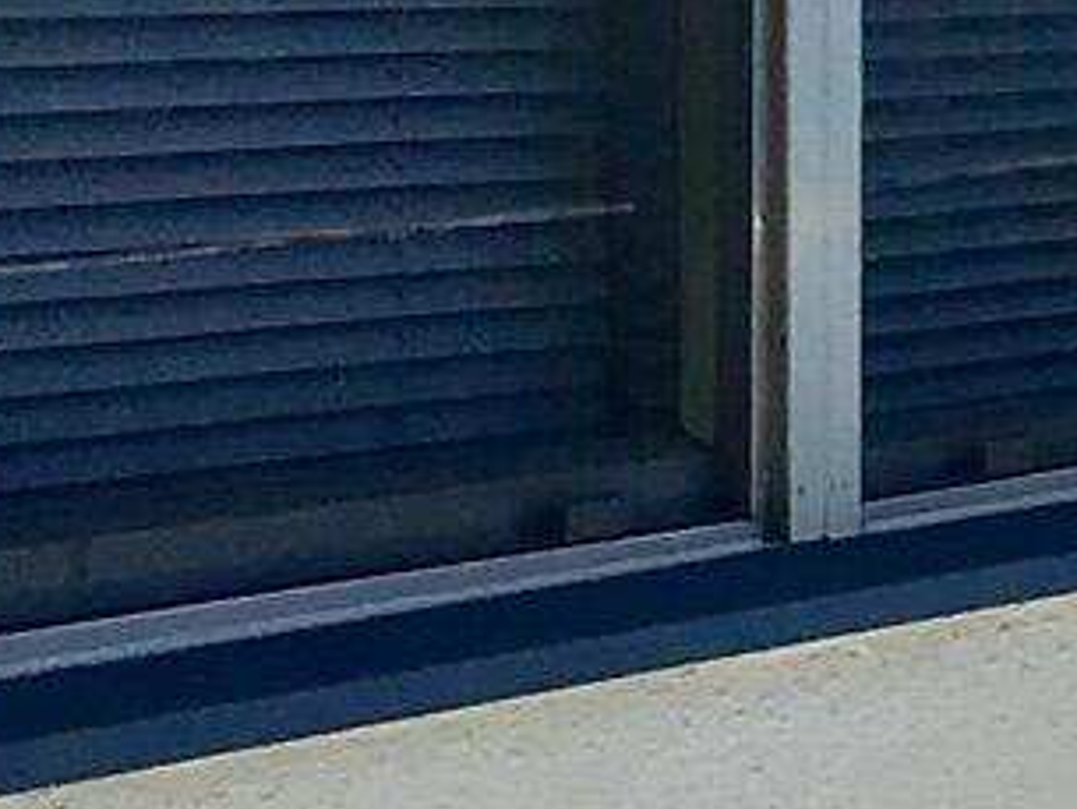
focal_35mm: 208
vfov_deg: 7.1
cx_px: 2436
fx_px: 6474
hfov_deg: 8.8
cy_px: 329
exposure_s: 1/1456
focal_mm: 3.3
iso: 25
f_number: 2.4
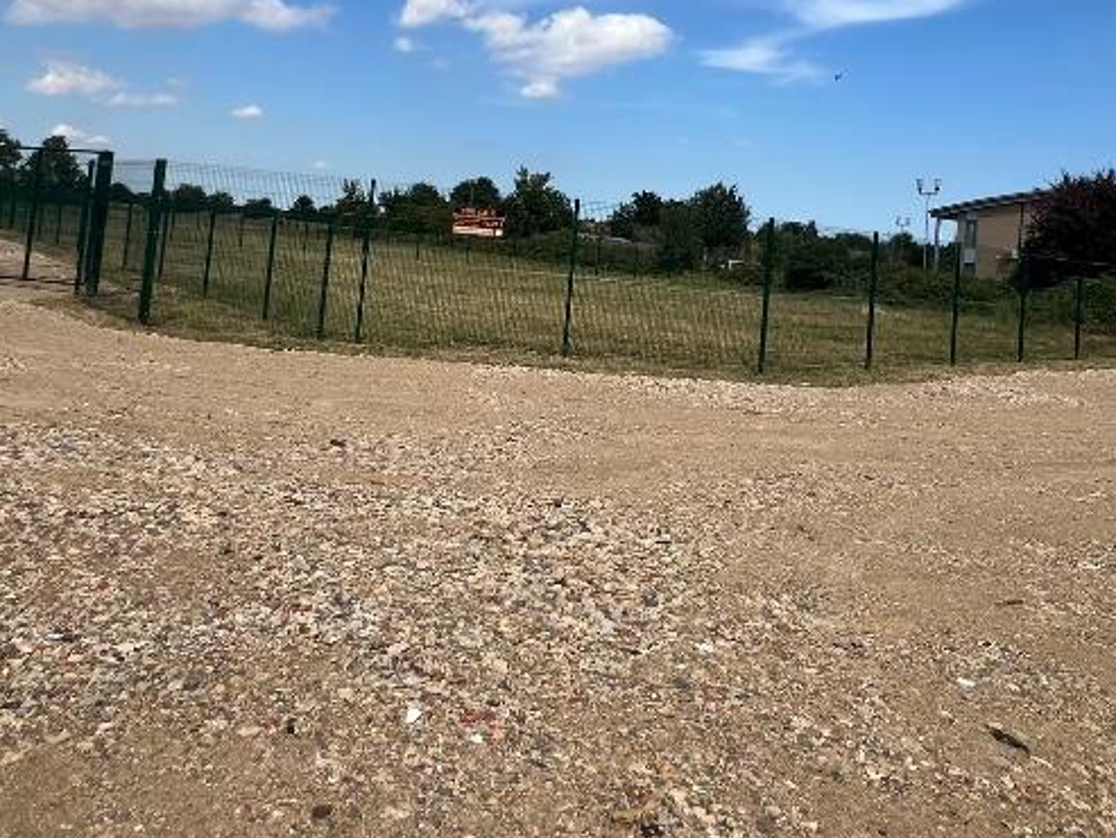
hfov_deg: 65.3
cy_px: 172
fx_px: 871
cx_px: 543
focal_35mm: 27
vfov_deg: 48.6
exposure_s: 1/2481
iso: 32
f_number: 1.8
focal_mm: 1.57
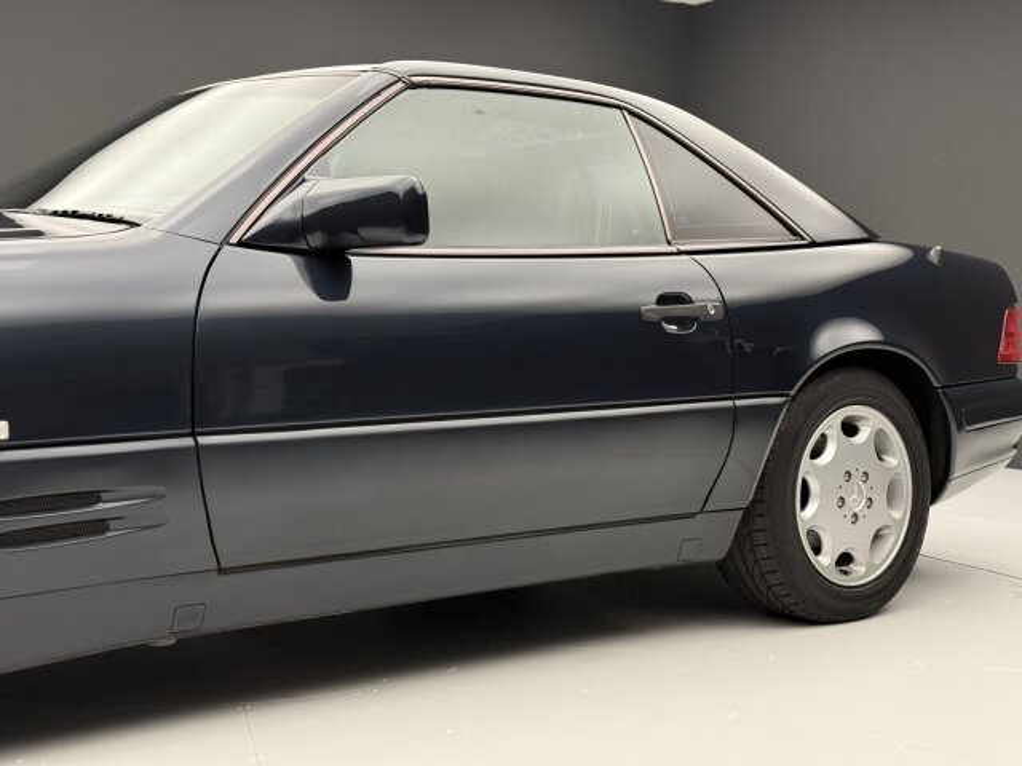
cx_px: 511
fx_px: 1417
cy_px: 383
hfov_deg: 39.7
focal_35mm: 48
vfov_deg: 30.3
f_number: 1.78
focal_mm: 6.76
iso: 250
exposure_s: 1/99
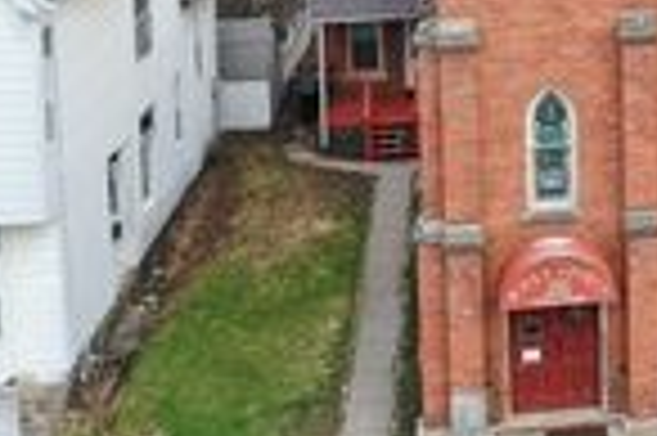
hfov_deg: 19.5
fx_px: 1750
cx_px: 868
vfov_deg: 13.8
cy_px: -88
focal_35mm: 96
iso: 100
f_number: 2.8
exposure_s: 1/500
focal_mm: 10.26
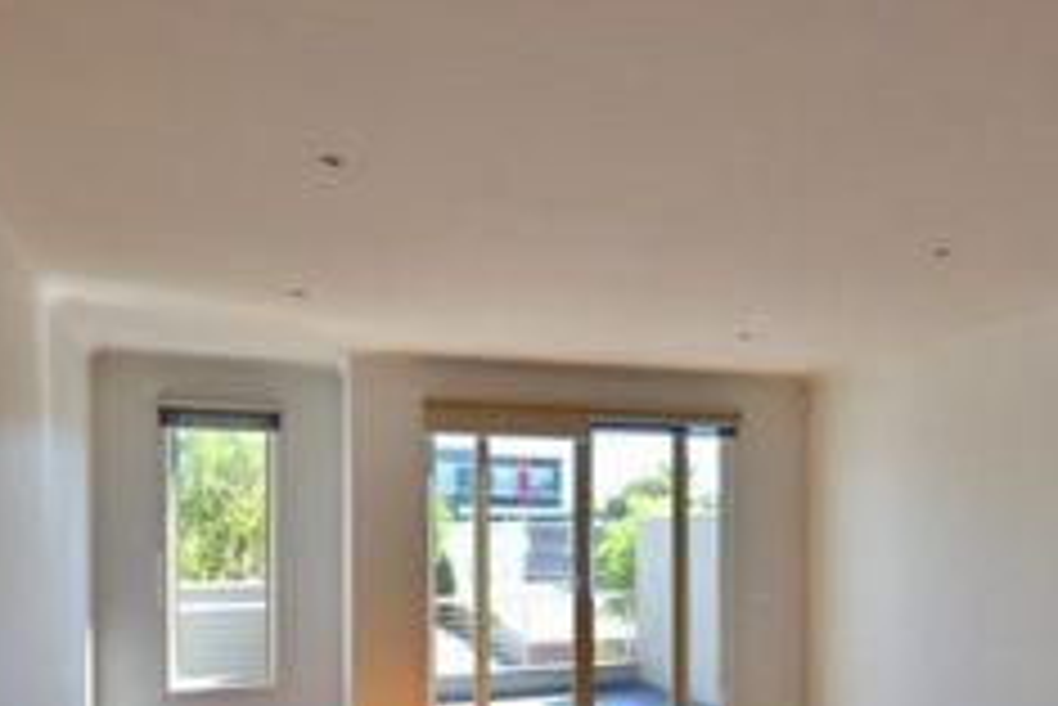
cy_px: 542
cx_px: 711
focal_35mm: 30
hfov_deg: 60.3
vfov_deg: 42.1
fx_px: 882
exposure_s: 1/125
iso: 250
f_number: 5.6
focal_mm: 10
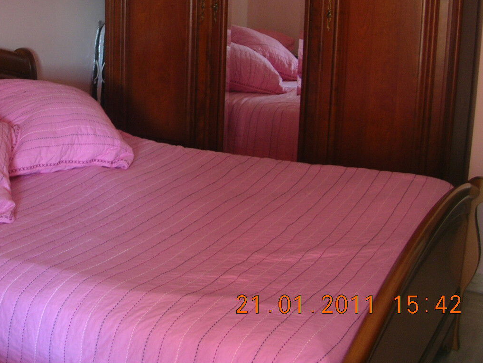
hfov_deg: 34.3
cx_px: 126
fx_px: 768
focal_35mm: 55
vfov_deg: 26.1
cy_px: 79
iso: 50
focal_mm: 5.8
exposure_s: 1/13.6
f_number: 2.8
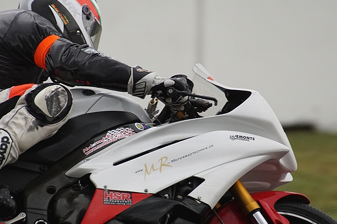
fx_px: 12147
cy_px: 114
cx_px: 156
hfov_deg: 1.6
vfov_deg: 1.1
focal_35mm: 1298
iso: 500
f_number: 6.3
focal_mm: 500
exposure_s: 1/800
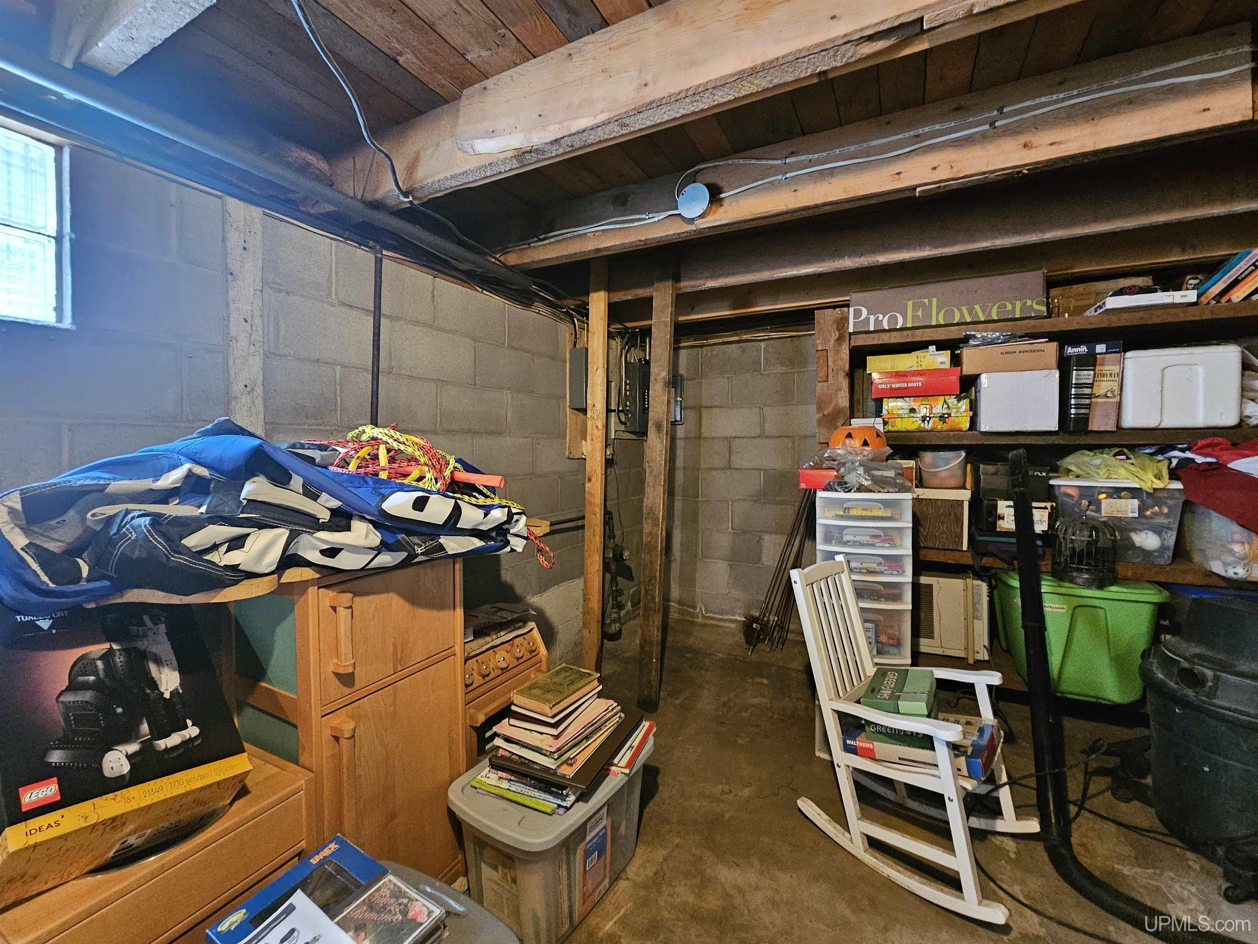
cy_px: 472
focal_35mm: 13
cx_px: 629
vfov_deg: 89.9
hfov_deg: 106.2
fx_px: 472
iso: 800
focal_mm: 2.2
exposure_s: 1/24
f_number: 2.2
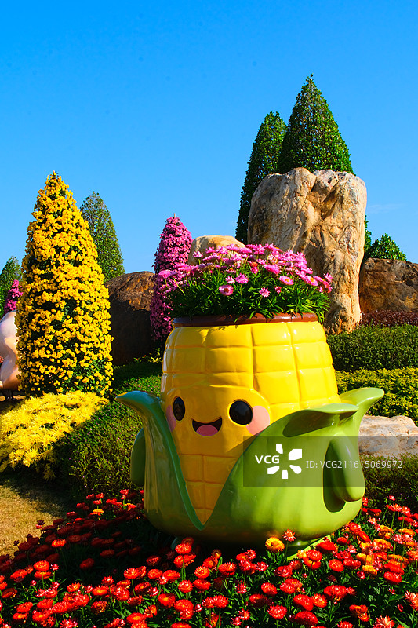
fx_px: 784
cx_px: 209
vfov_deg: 43.6
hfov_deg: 29.9
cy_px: 314
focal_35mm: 45
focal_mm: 29.8
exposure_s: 1/150
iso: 640
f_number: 22
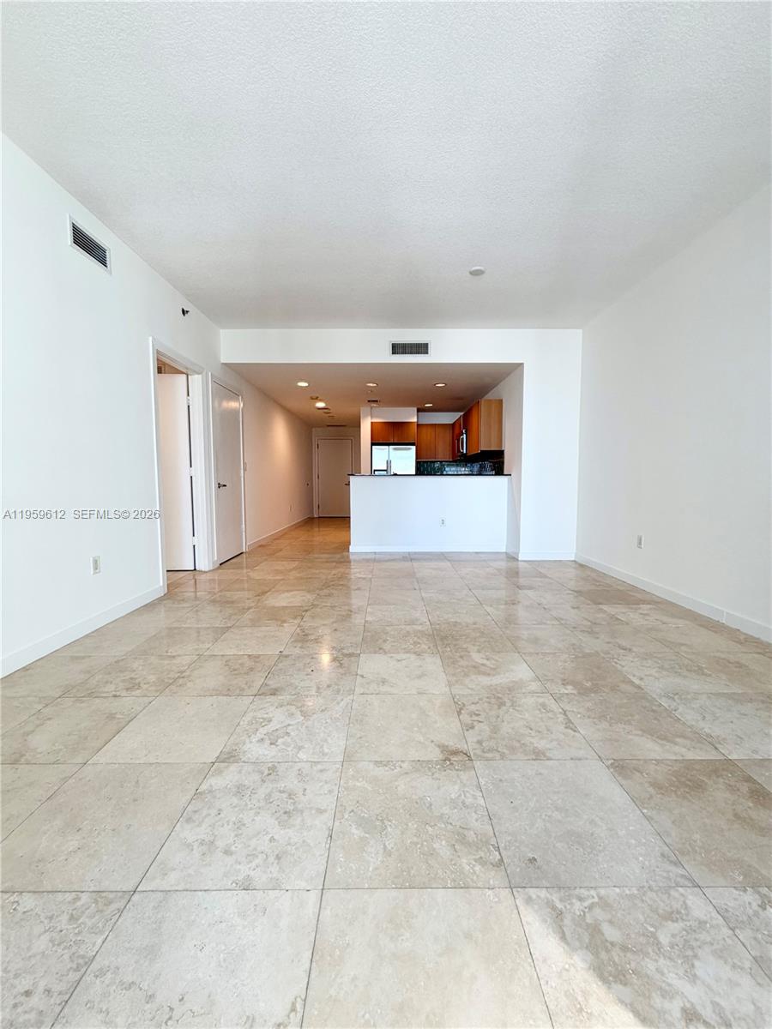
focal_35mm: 14
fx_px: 416
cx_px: 386
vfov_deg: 102.1
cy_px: 514
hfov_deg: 85.7
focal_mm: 2.22
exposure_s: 1/120
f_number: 2.2
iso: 125
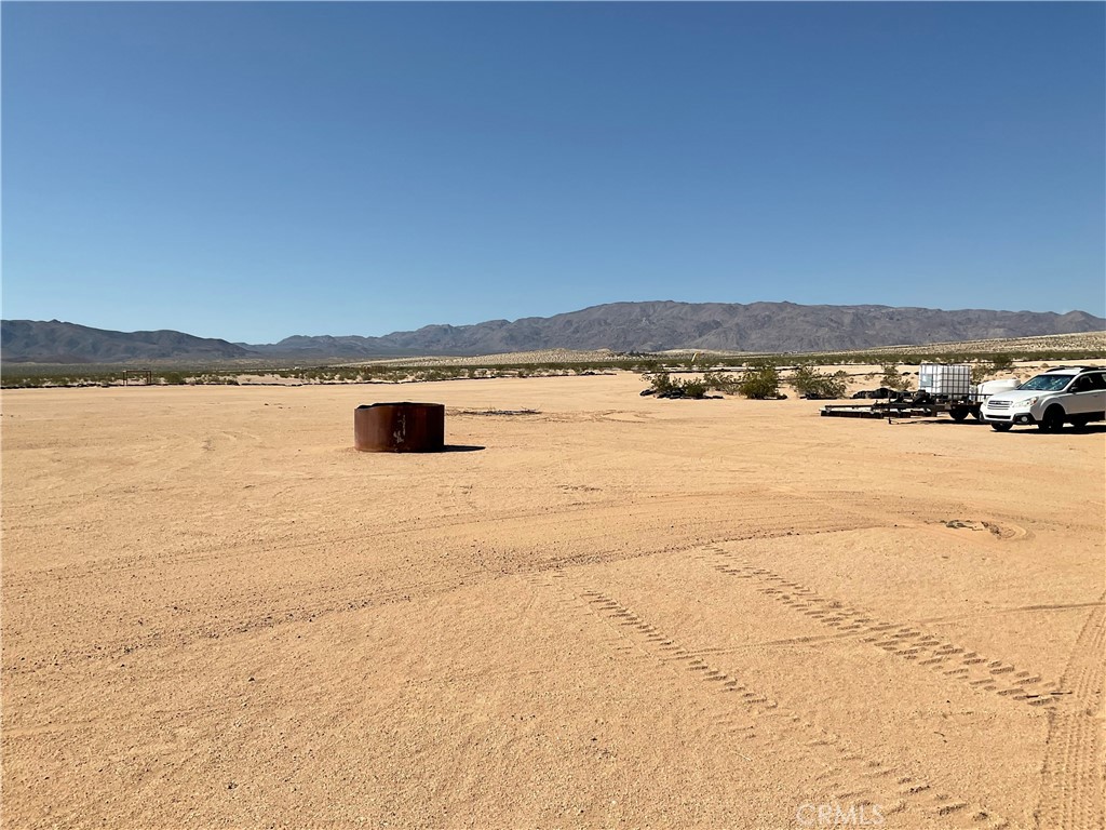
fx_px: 927
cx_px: 553
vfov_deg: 48.2
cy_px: 415
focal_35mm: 29
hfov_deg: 61.7
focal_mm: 3
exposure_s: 1/4405
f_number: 1.8
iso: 16
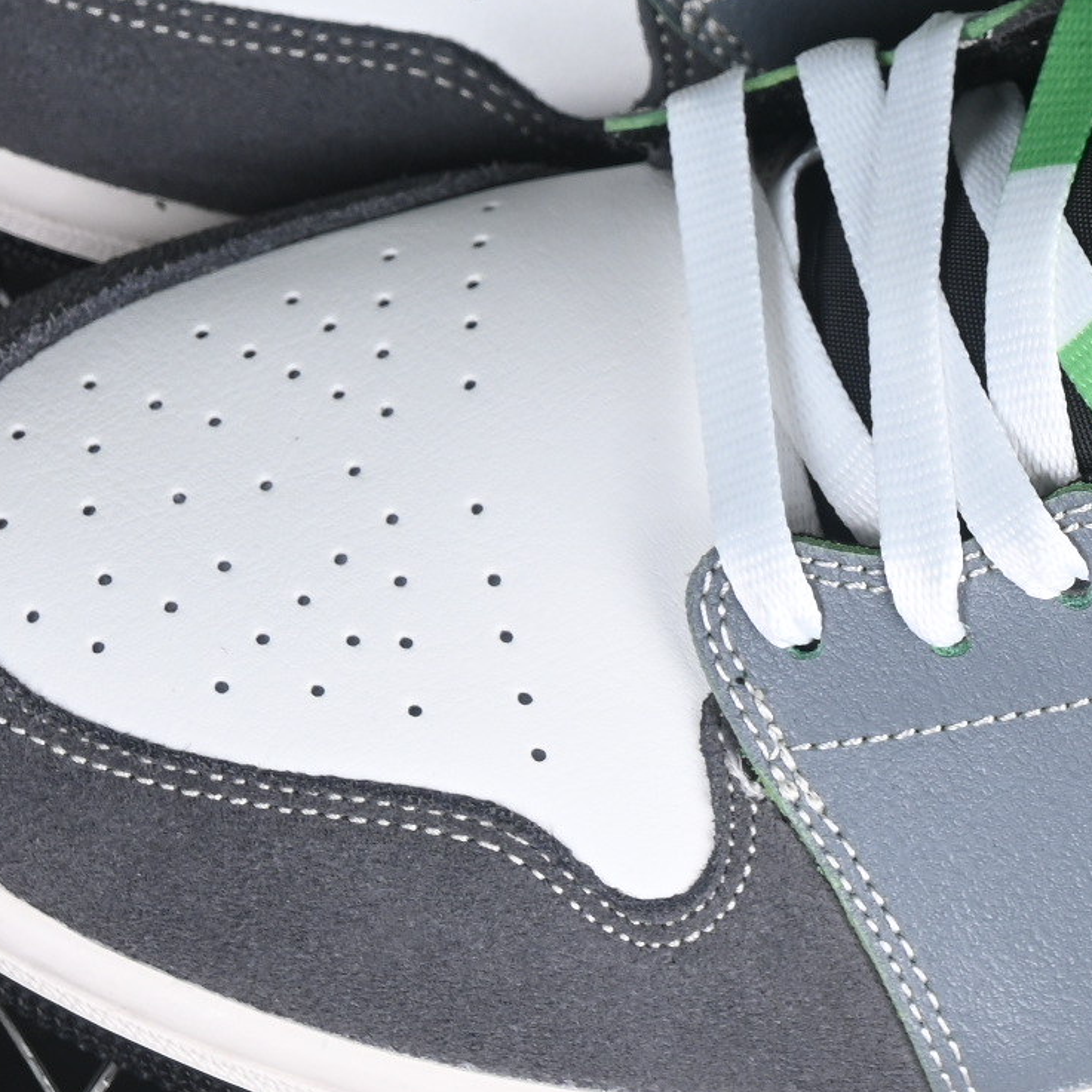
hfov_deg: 7.2
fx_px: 8601
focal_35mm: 241
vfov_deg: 7.2
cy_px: -6
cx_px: 1254
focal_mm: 50
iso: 160
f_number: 7.1
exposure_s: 1/60
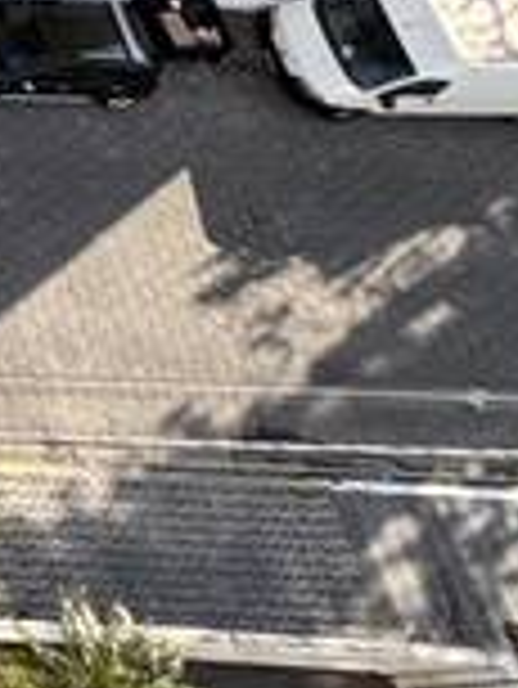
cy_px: -625
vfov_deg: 16.1
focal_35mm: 99
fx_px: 1973
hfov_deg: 9.4
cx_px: -1275
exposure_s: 1/379
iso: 40
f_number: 2.2
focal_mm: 2.22
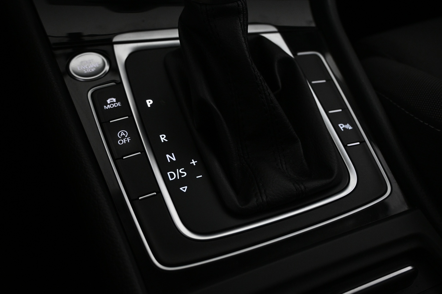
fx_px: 368
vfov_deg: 43.6
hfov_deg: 61.9
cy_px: 147
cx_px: 221
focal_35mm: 30
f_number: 3.8
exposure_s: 1/80
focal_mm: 20
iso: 1600
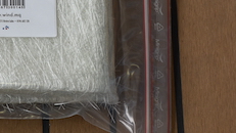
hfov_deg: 8.2
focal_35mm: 261
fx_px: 1633
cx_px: -61
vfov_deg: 4.6
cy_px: -22
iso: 250
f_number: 5.6
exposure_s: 1/125
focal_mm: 60
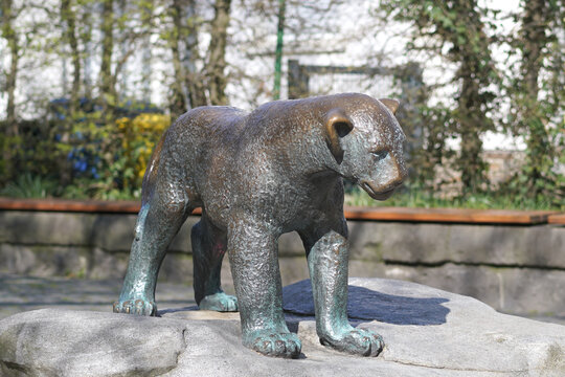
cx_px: 282
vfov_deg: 24.6
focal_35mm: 55
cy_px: 188
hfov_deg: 36.2
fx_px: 863
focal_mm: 55
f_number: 2.8
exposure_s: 1/1250
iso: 100
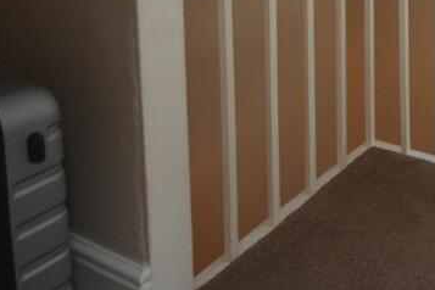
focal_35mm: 43
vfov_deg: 25.9
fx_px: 520
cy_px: -102
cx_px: 503
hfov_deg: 36.6
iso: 900
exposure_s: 1/60
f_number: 4
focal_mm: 10
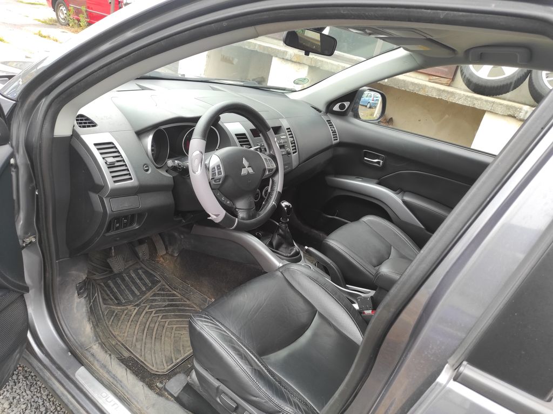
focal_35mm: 25
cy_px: 207
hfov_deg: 69.4
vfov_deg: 54.8
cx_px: 276
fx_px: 399
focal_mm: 5.43
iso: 100
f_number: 1.89
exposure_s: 1/126
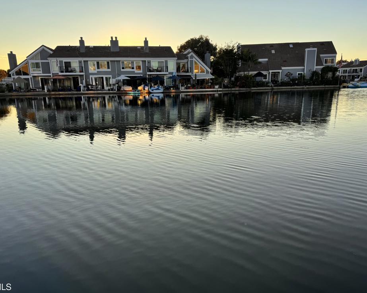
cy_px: 148
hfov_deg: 66.0
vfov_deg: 54.9
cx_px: 184
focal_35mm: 26
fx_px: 282
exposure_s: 1/1395
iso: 80
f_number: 1.78
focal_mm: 6.76
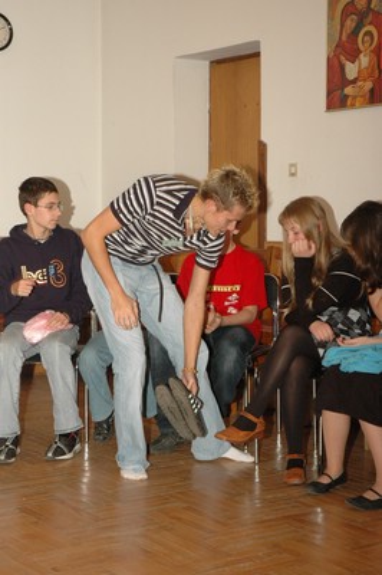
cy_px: 288
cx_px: 191
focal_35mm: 69
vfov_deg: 29.3
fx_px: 1100
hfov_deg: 19.7
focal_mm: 46
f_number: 5.6
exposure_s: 1/45
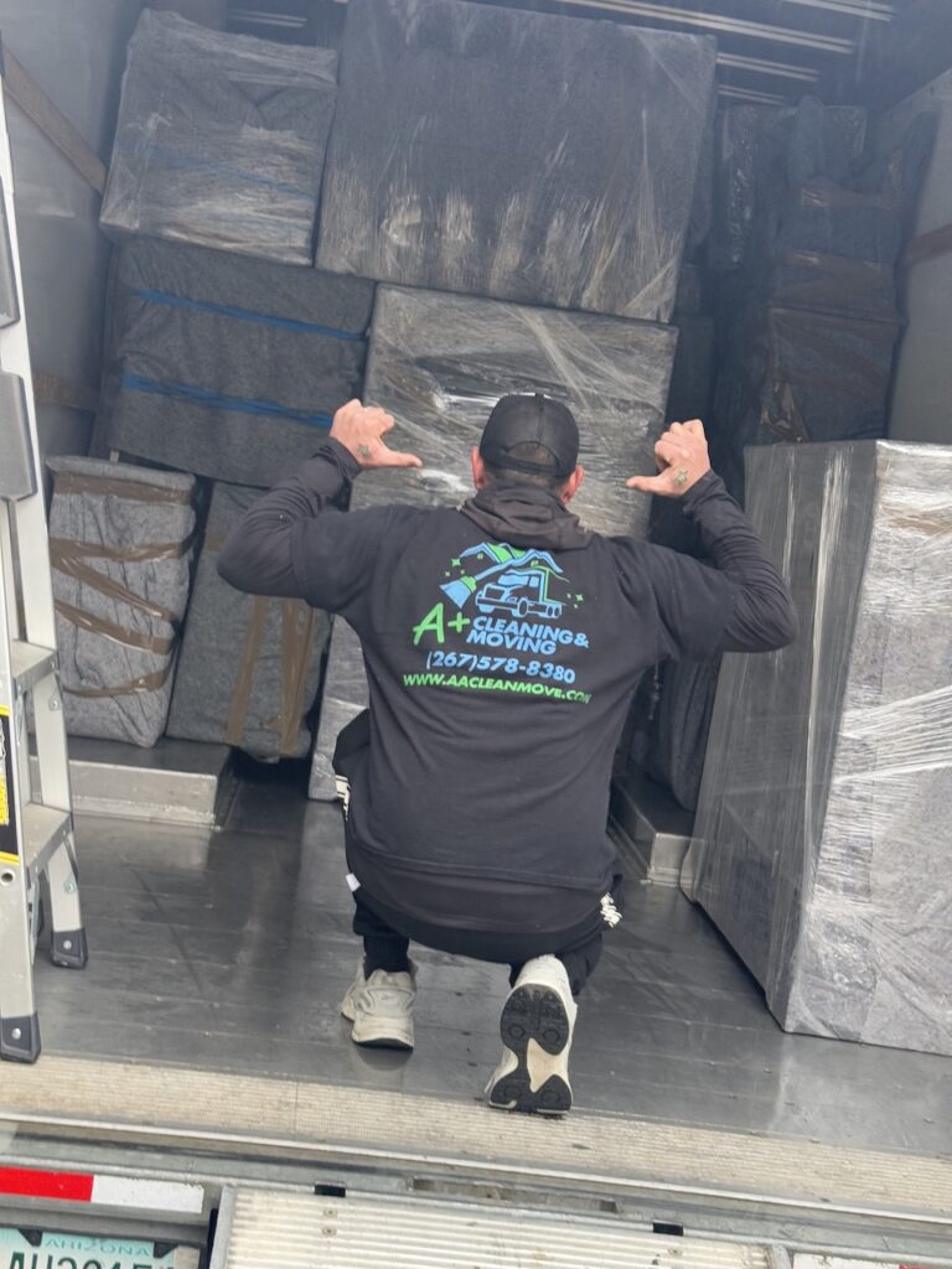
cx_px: 476
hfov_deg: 30.3
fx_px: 1760
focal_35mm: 48
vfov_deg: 39.7
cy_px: 634
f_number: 1.78
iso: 100
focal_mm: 6.76
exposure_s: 1/71
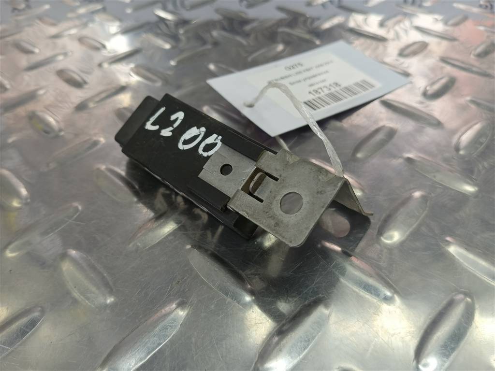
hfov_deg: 65.3
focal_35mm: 27
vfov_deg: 51.4
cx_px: 248
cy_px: 186
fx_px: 386
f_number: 1.6
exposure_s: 1/50
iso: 99
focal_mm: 4.11
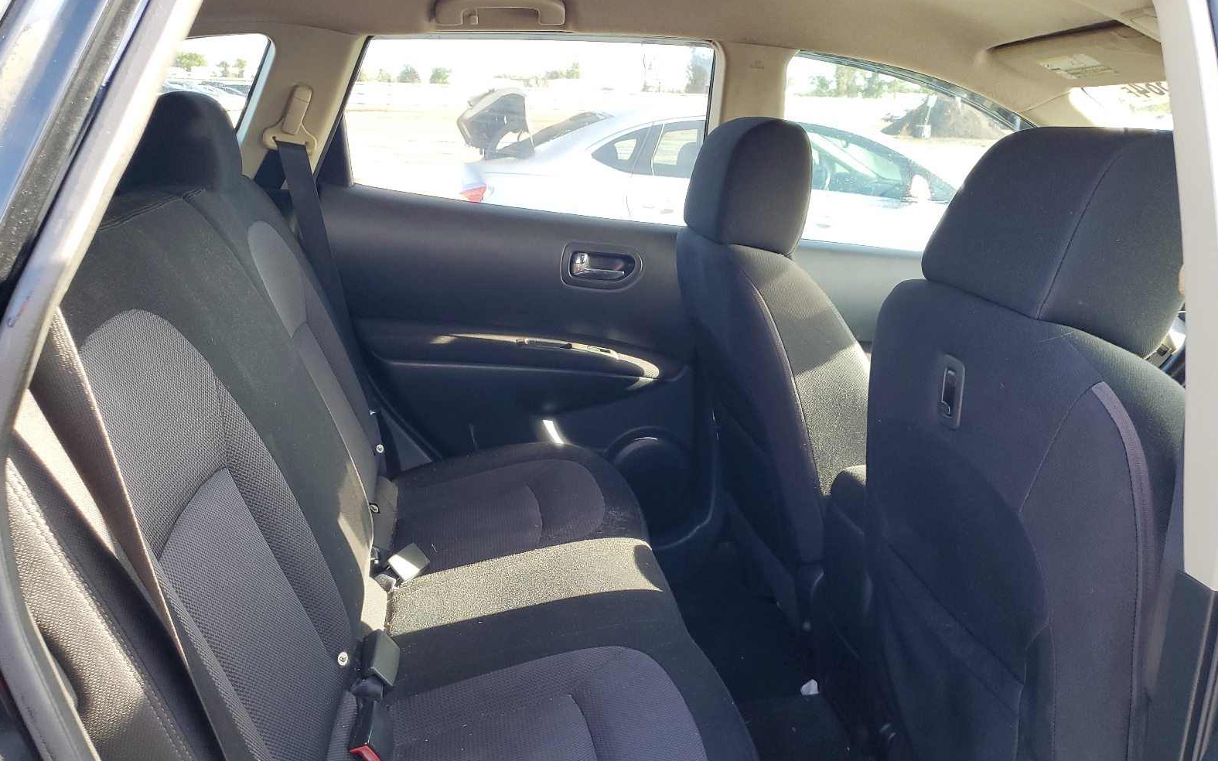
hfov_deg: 66.5
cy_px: 444
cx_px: 616
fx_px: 929
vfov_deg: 44.4
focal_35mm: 28
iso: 71
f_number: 1.5
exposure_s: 1/120
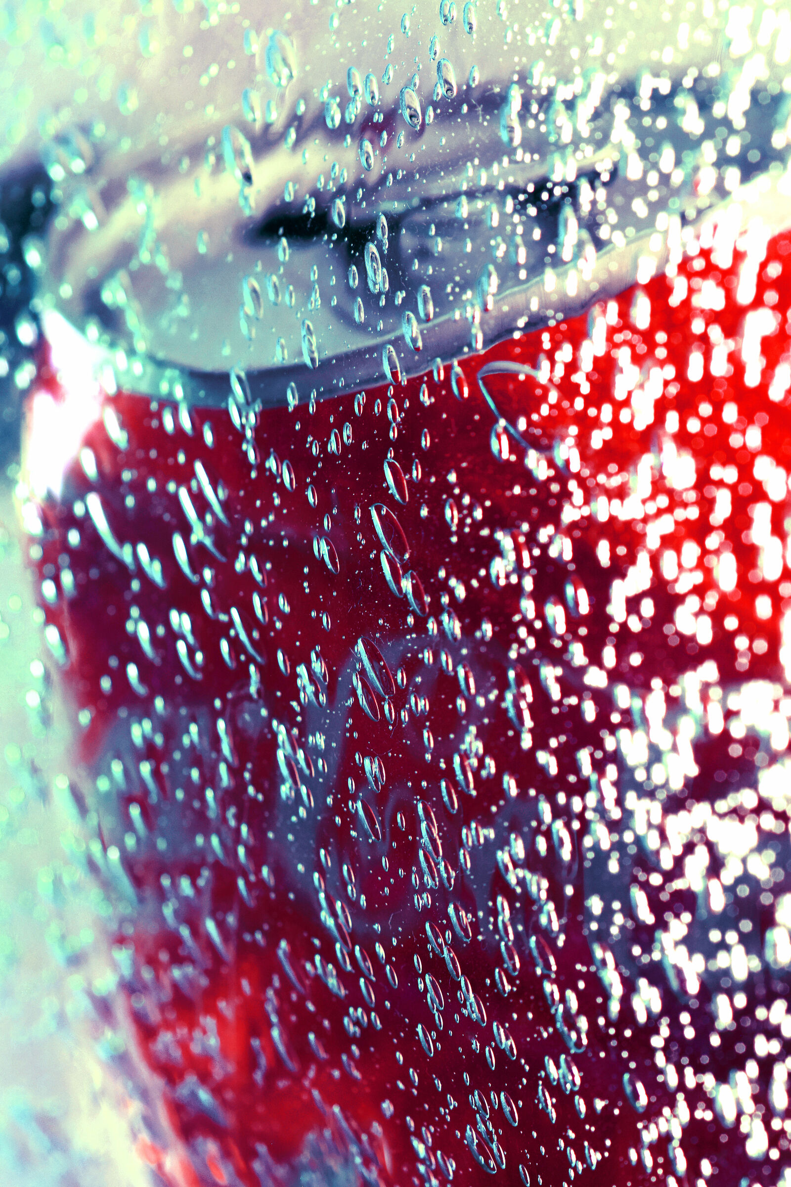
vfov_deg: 22.6
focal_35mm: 90
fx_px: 2966
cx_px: 396
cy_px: 594
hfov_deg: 15.2
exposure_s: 1/5
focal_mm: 60
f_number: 9
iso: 200
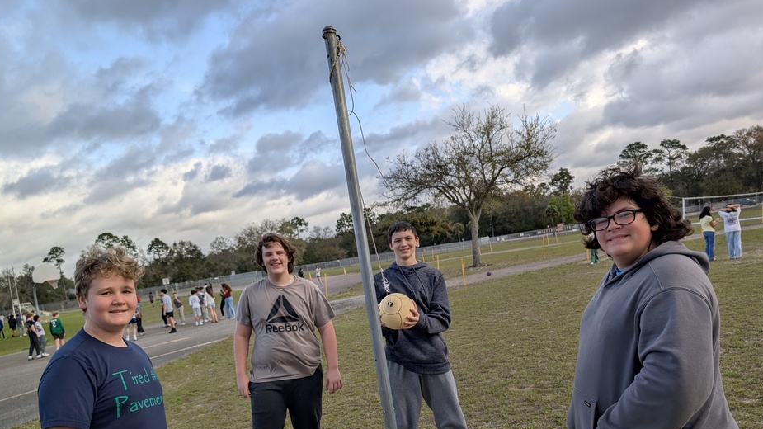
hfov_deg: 66.0
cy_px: 289
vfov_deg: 39.6
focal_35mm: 29
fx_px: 587
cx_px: 350
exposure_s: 1/423
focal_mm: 6.9
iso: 20
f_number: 1.68
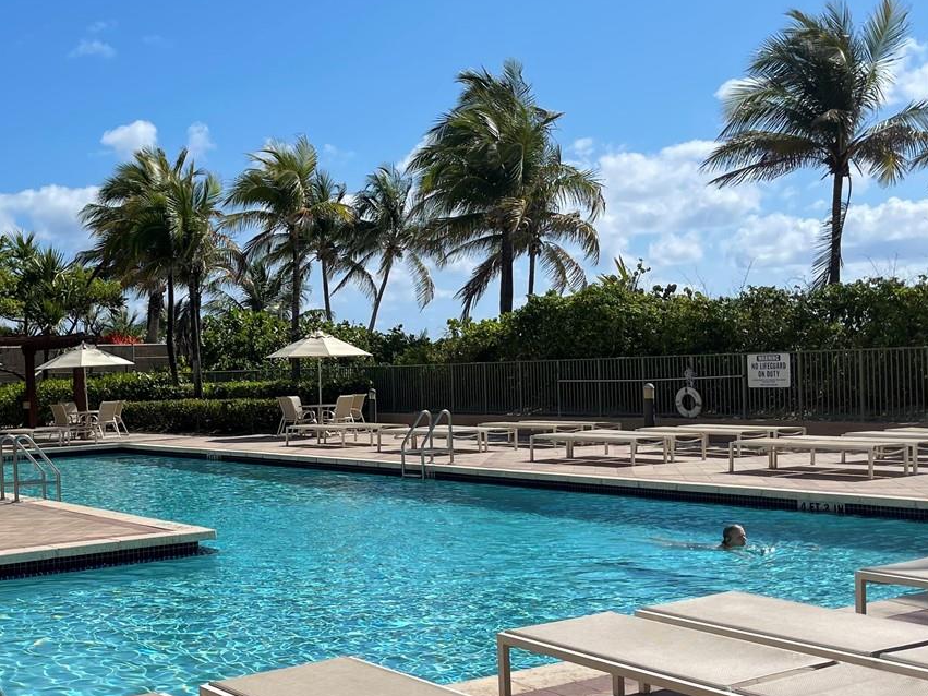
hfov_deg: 39.7
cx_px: 278
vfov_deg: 30.8
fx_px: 1260
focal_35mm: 47
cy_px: 397
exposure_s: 1/6250
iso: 32
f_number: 1.6
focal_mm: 5.1
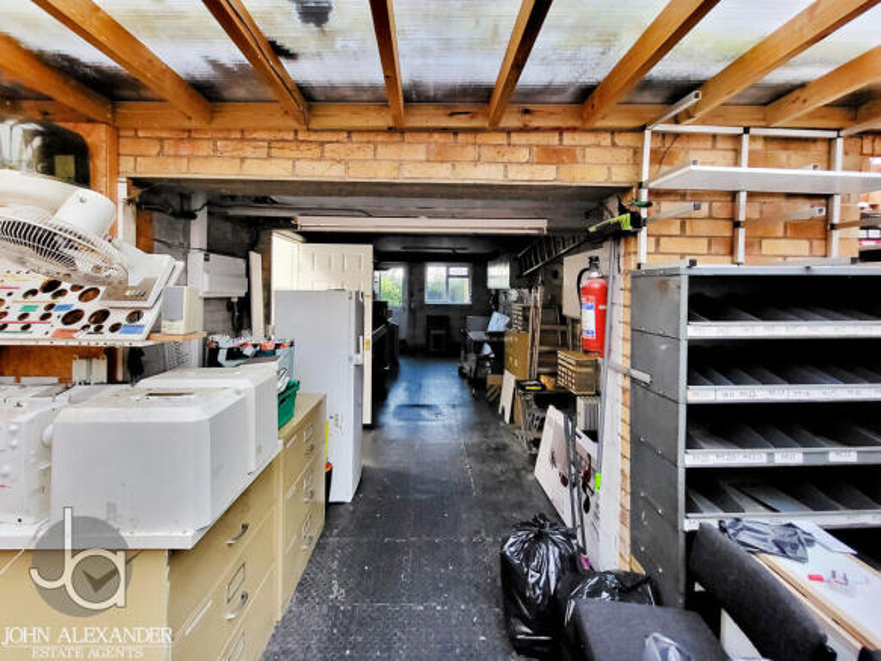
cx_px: 440
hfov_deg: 106.2
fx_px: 331
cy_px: 330
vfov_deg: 89.9
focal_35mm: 13
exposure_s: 1/33.3
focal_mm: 1.74
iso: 500
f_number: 2.2
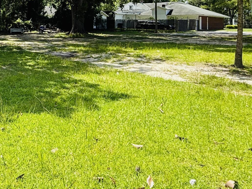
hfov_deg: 41.0
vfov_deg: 33.2
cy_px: 16
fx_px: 298
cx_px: 10
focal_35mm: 41
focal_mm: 2.22
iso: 50
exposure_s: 1/472
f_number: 2.2
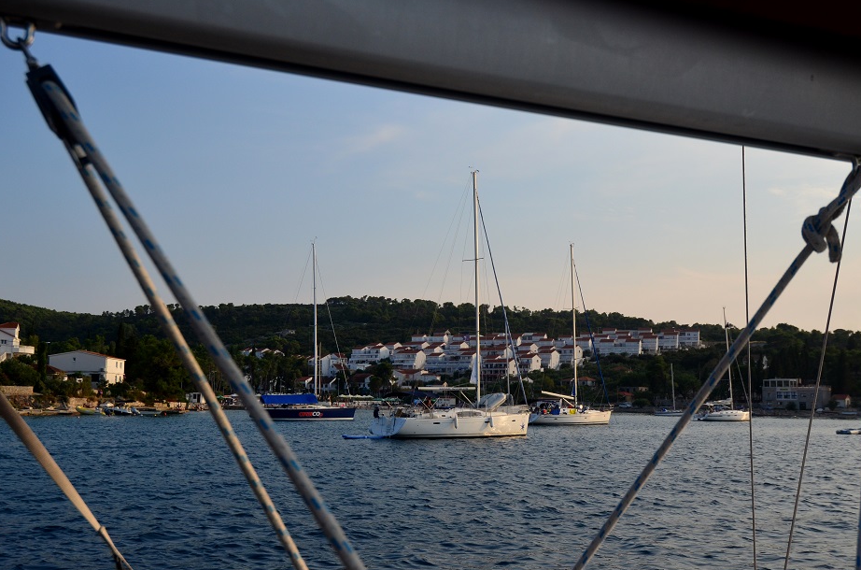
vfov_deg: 34.0
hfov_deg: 49.6
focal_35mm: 39
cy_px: 306
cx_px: 412
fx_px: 931
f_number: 5.6
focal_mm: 24
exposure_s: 1/1600
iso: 400
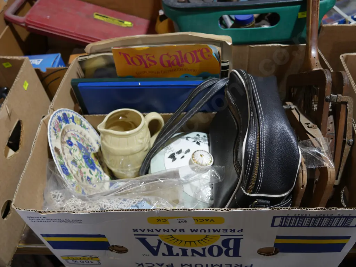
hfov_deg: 59.9
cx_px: 178
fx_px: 309
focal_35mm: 30
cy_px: 134
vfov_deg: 46.8
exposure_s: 1/60
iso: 250
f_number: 3.6
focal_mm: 15
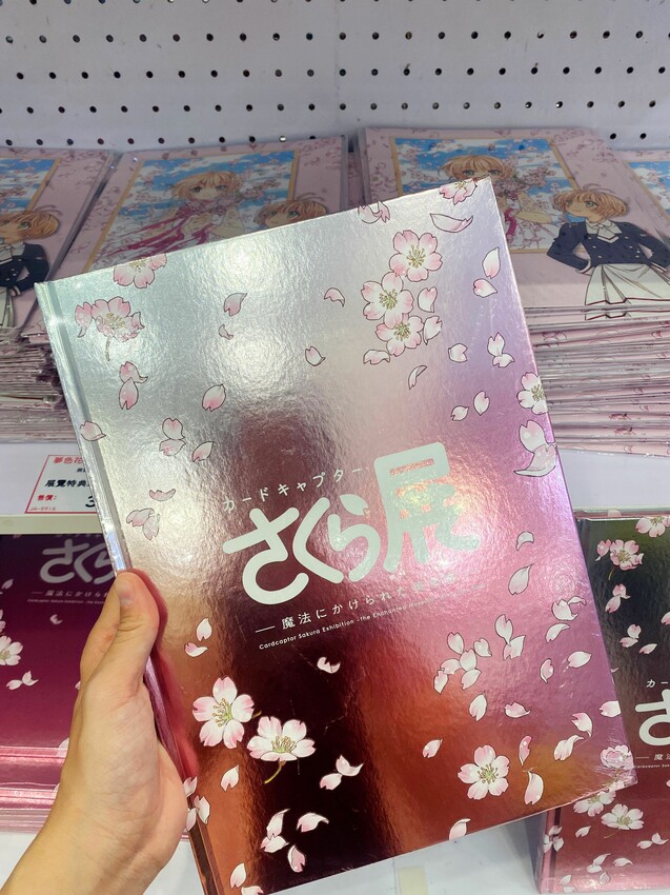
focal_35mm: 26
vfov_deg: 67.3
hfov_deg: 53.0
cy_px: 448
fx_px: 671
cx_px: 335
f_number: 1.8
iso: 100
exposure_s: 1/120
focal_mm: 4.25
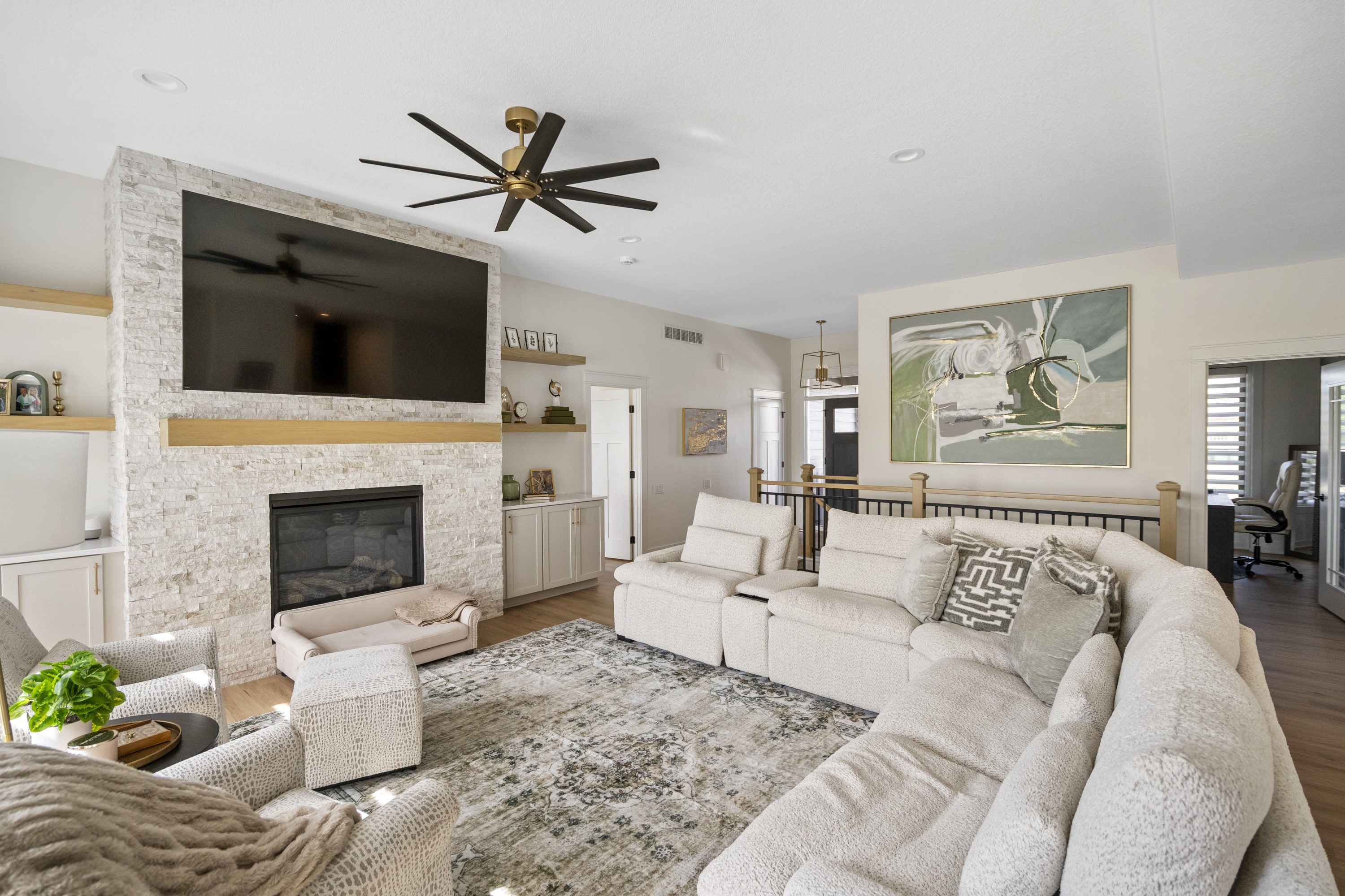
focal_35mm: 16
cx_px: 672
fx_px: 598
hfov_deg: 96.7
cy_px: 448
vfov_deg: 73.7
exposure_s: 1/200
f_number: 4.5
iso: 1600
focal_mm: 16
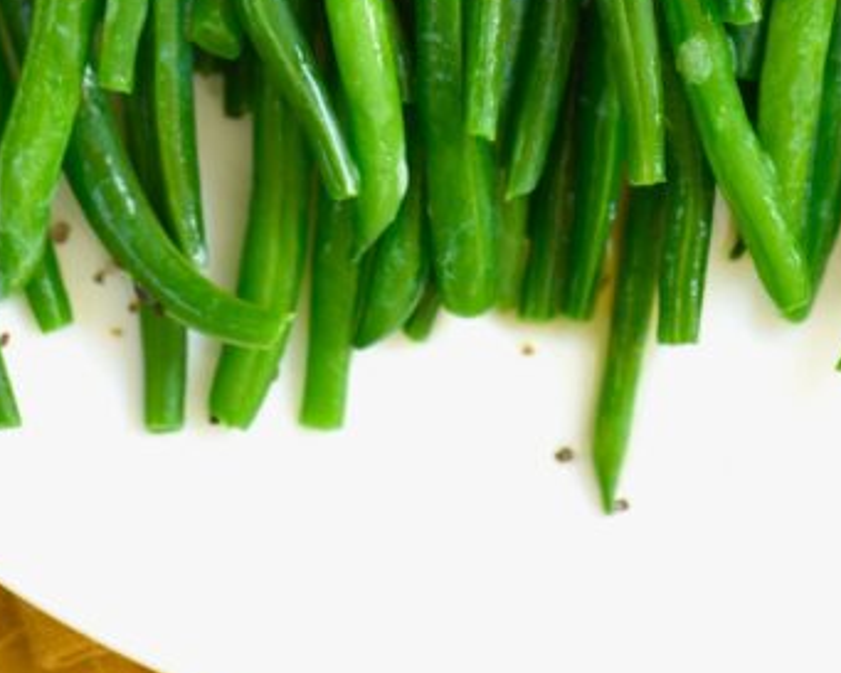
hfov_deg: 7.4
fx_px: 6473
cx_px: 703
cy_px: -348
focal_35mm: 260
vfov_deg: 5.9
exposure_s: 1/25
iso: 200
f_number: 6.3
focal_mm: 105
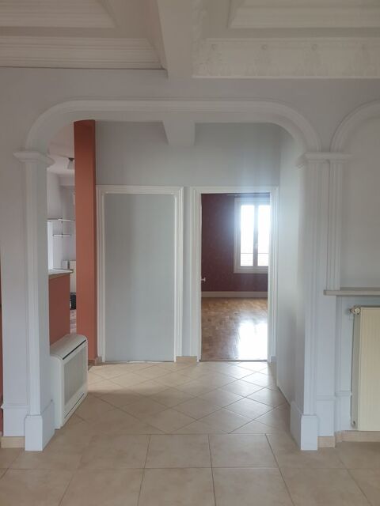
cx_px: 190
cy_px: 253
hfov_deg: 53.1
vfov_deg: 67.3
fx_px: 381
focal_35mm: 26
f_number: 2.4
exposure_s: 1/50
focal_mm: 4.3
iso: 100
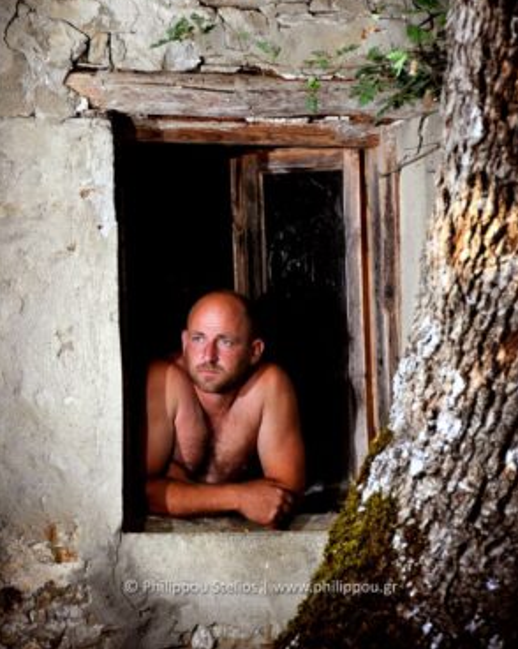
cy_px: 261
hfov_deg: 6.0
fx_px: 4967
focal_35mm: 259
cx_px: 259
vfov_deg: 7.5
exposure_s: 1/30
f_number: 5.6
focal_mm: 150
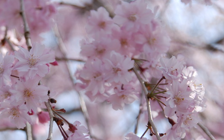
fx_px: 904
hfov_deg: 14.0
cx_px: 40
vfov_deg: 8.9
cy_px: 109
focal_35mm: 148
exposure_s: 1/500
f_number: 4.2
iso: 100
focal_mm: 50
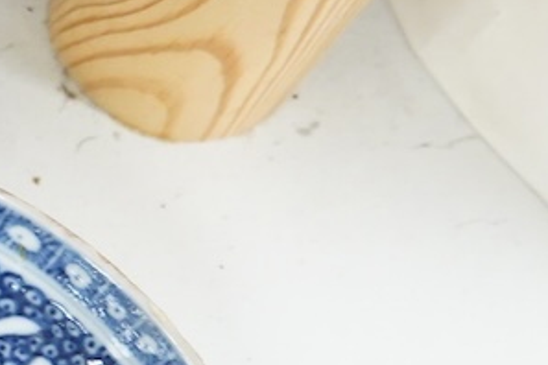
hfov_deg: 10.8
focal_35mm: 162
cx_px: -756
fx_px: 2466
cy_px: 128
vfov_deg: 8.5
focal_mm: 28
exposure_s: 1/80
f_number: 6.3
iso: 2500
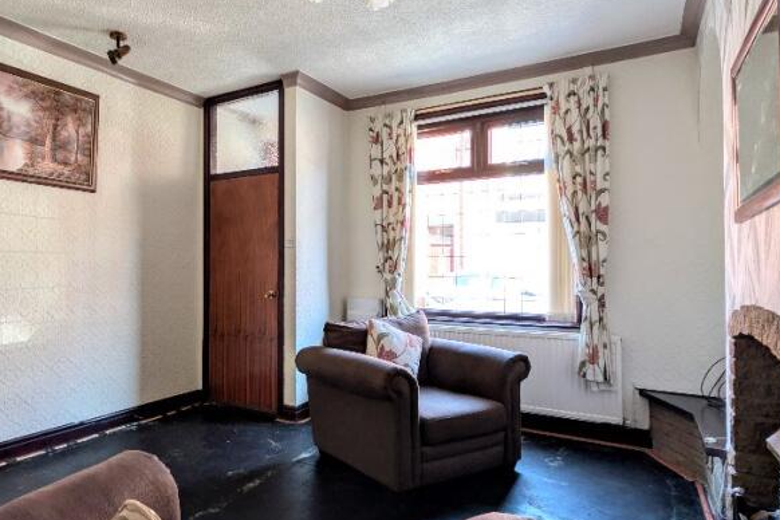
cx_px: 279
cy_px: 251
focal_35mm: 22
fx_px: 477
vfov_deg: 57.2
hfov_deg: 76.8
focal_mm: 2.02
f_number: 1.7
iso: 79
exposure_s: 1/54.5
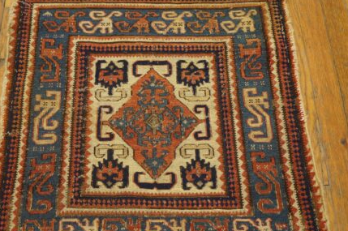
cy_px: 139
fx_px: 406
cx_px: 154
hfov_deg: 46.4
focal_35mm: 42
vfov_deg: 31.7
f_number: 4
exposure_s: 1/60
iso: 1250
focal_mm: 20
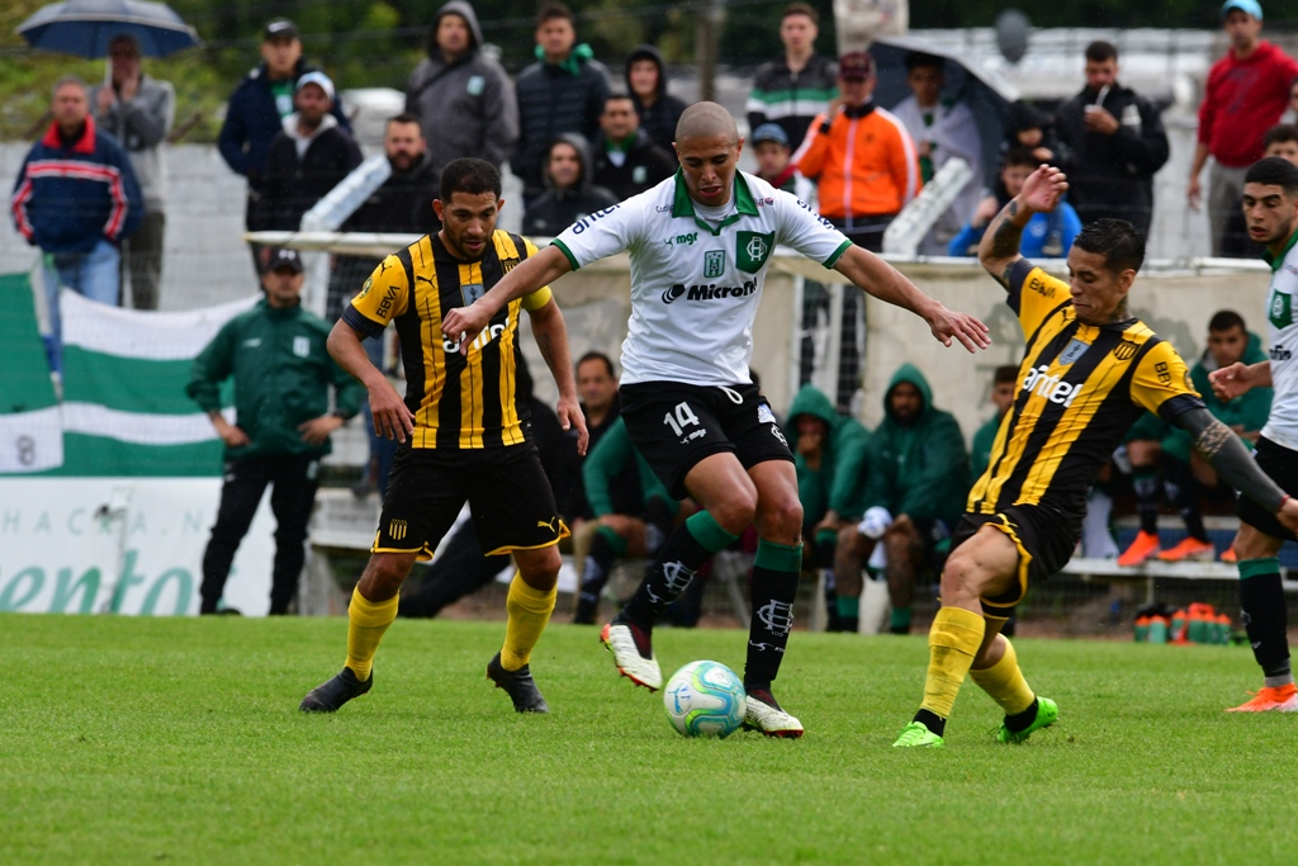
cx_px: 649
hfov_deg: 3.4
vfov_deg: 2.3
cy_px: 433
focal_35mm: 600
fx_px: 21635
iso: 800
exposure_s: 1/640
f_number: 10
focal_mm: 400
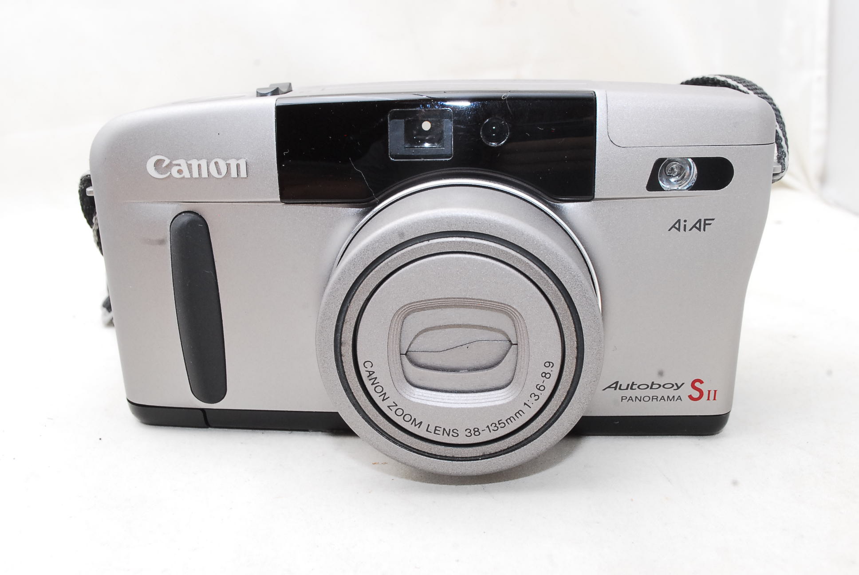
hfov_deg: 53.1
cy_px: 288
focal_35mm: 36
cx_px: 430
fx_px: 860
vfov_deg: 37.0
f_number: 13
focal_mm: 24
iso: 640
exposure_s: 1/125
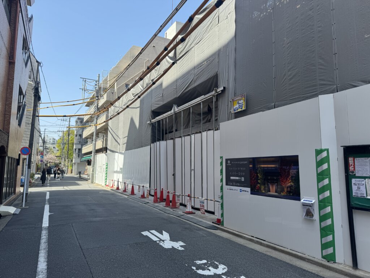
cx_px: 185
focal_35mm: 24
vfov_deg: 56.8
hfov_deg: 71.6
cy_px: 139
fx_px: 257
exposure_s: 1/1678
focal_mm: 6.76
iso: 80
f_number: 1.78
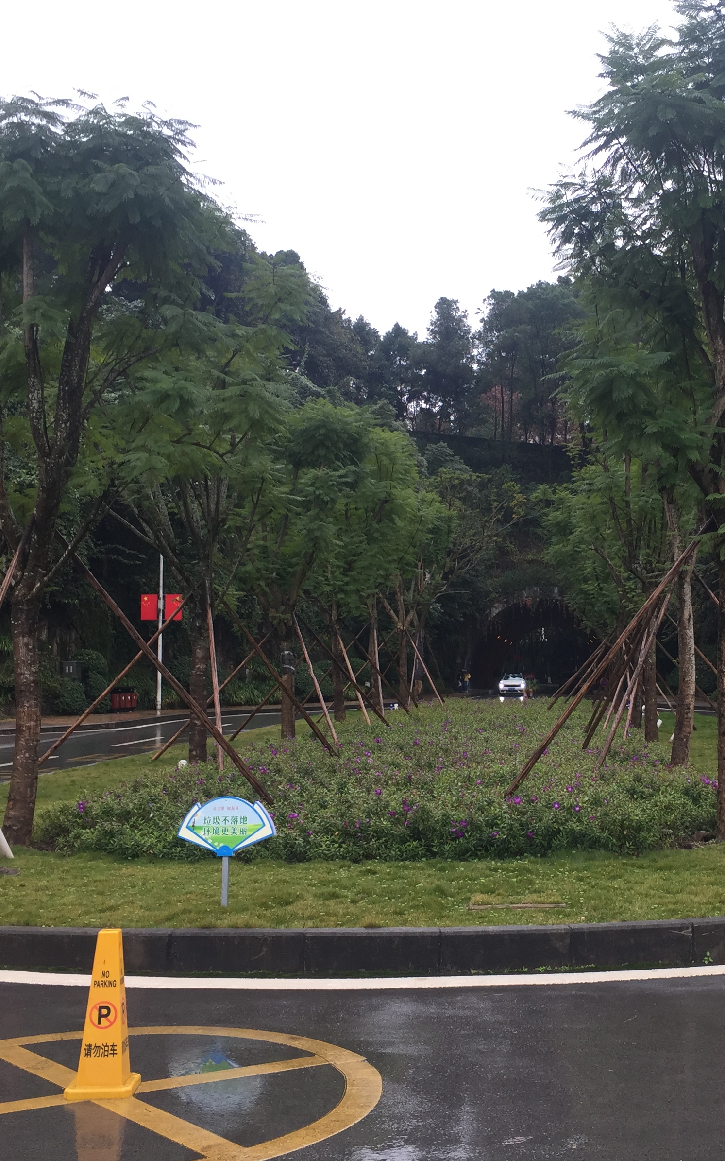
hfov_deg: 30.1
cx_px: 535
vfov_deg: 47.2
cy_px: 572
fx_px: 1328
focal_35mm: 42
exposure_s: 1/100
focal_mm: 4.15
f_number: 2.2
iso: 32
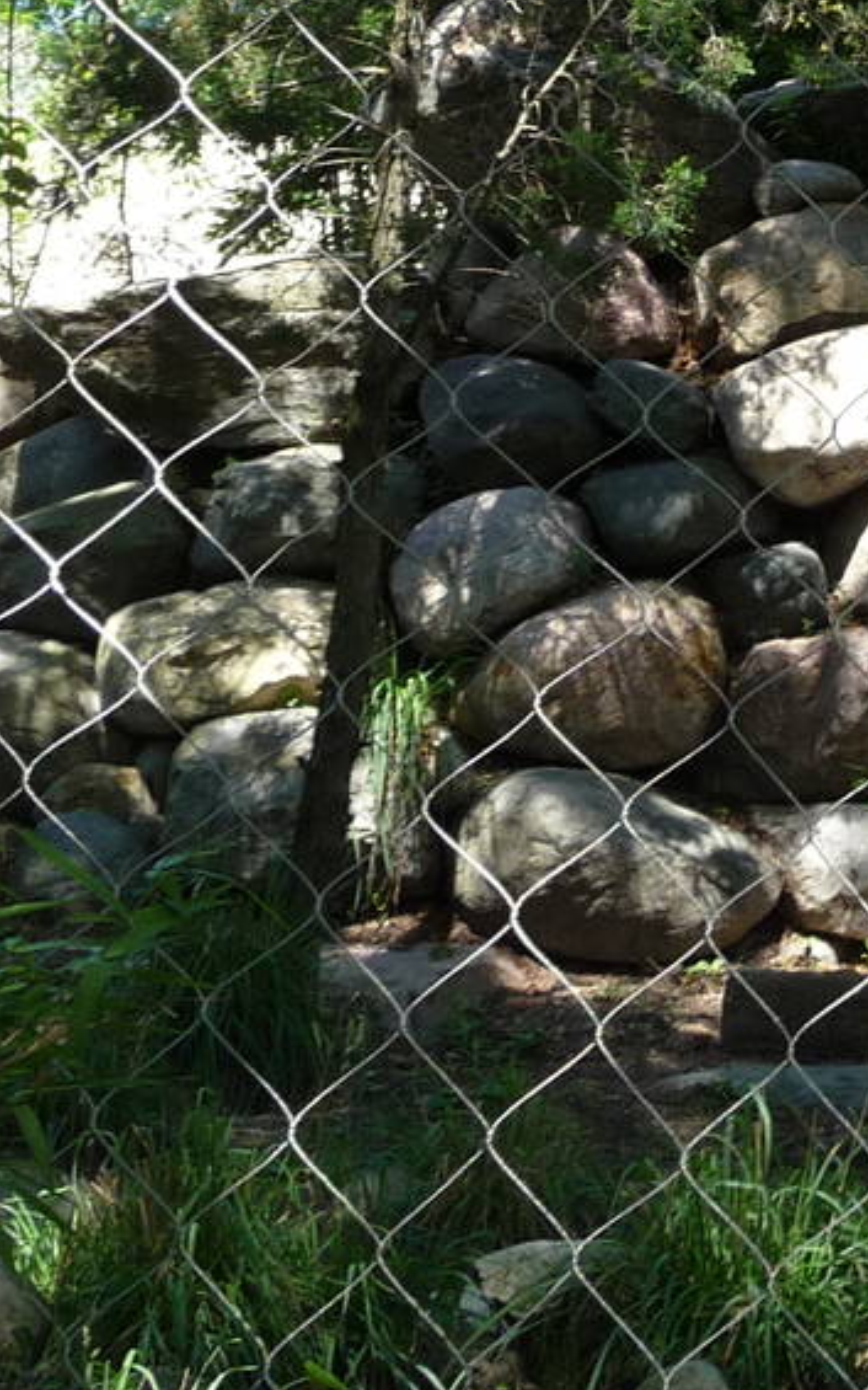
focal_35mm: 102
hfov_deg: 12.2
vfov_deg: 19.9
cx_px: 1333
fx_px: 3862
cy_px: 84
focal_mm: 5.6
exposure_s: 1/160
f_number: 3.6
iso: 100
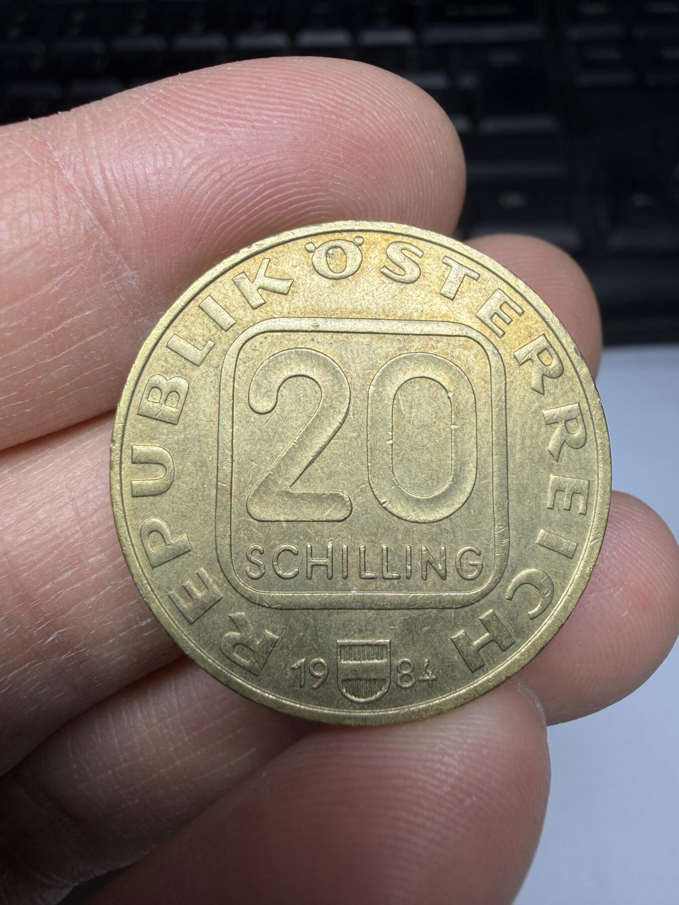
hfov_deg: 53.1
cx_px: 340
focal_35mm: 26
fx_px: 680
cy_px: 452
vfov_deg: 67.3
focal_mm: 2.22
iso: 40
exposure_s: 1/121
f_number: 2.2
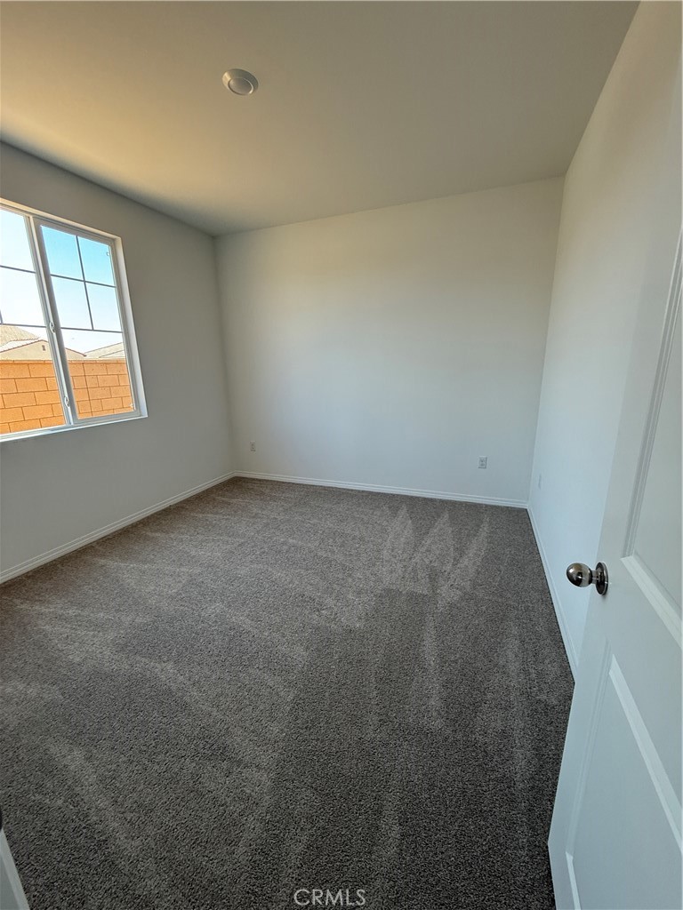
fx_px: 368
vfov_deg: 102.1
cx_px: 342
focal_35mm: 14
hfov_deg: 85.7
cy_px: 455
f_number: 2.2
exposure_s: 1/99
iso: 125
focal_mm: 2.22
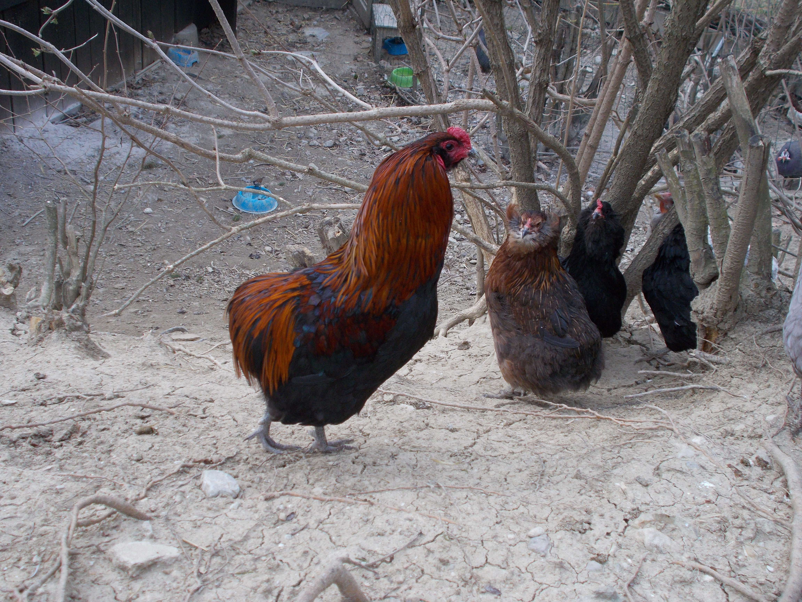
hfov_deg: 42.9
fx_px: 1019
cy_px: 301
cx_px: 401
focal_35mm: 44
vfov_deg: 32.9
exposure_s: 1/250
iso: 140
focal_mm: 7.9
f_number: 4.2
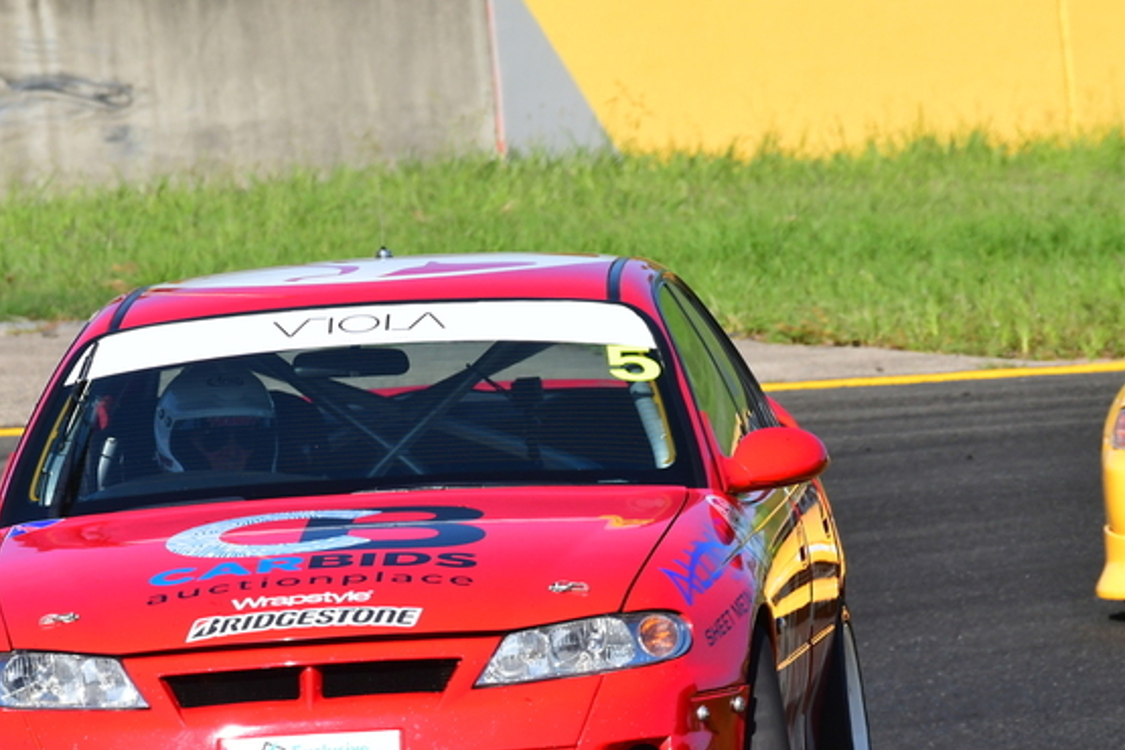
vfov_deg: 1.5
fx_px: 28373
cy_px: 538
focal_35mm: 908
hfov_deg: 2.3
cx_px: 363
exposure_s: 1/640
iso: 500
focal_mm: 420
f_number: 11
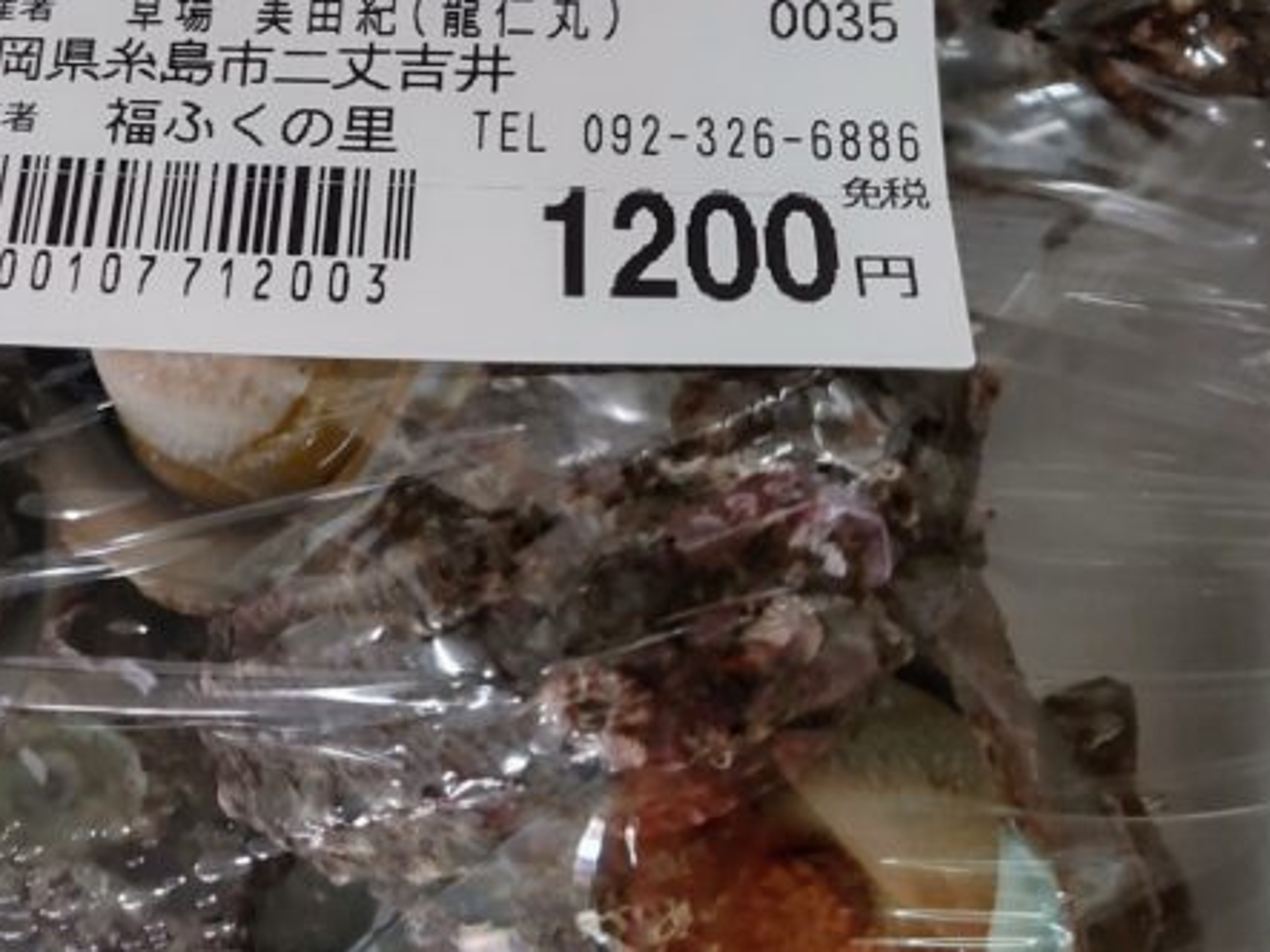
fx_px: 1907
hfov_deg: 33.1
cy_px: 358
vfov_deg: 27.9
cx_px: -63
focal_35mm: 52
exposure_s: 1/40
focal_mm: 3.43
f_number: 2
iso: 175
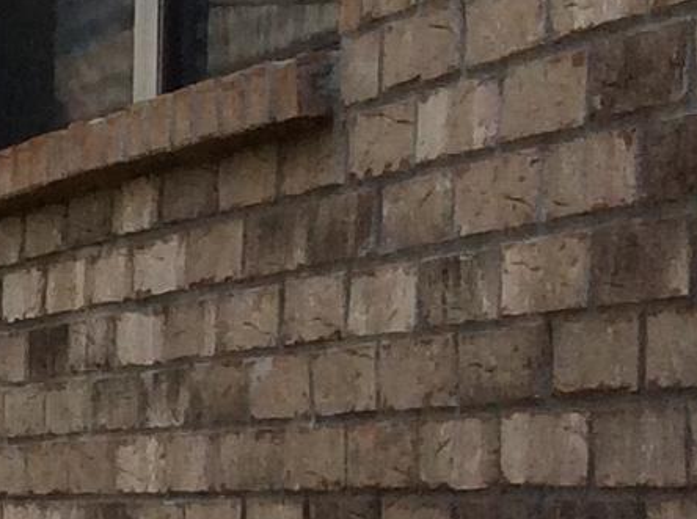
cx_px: -1323
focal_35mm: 187
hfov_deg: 8.9
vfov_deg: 7.9
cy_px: 533
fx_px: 3757
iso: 32
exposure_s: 1/1972
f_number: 2.4
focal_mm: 3.3
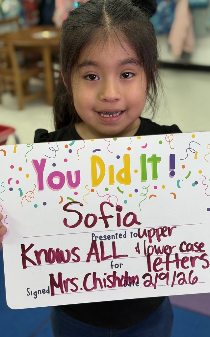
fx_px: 467
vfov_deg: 39.6
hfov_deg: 25.3
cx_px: 122
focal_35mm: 51
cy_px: 168
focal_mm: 6.76
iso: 200
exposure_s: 1/60
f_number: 1.78
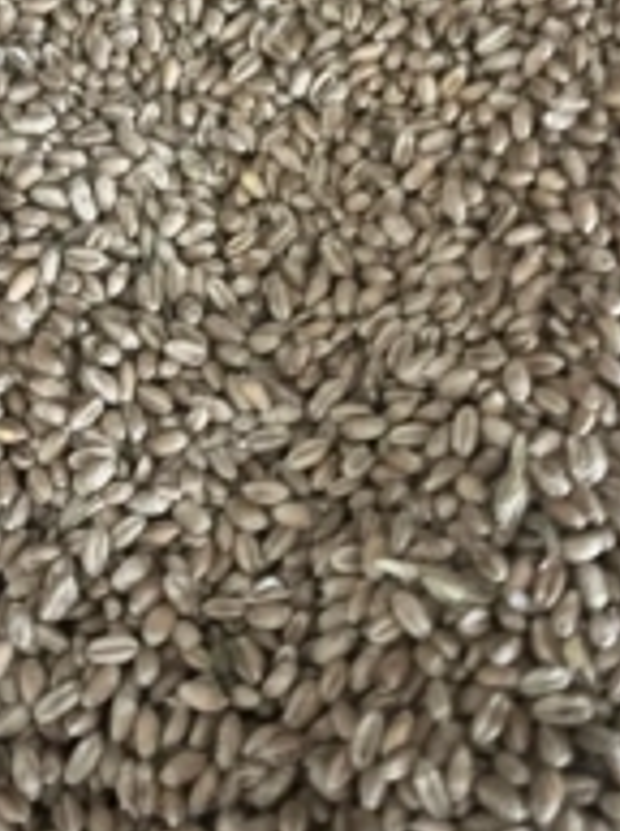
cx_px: 250
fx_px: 1294
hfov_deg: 26.9
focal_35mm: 54
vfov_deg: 34.9
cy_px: 215
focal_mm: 5.1
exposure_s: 1/11
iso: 800
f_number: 1.6
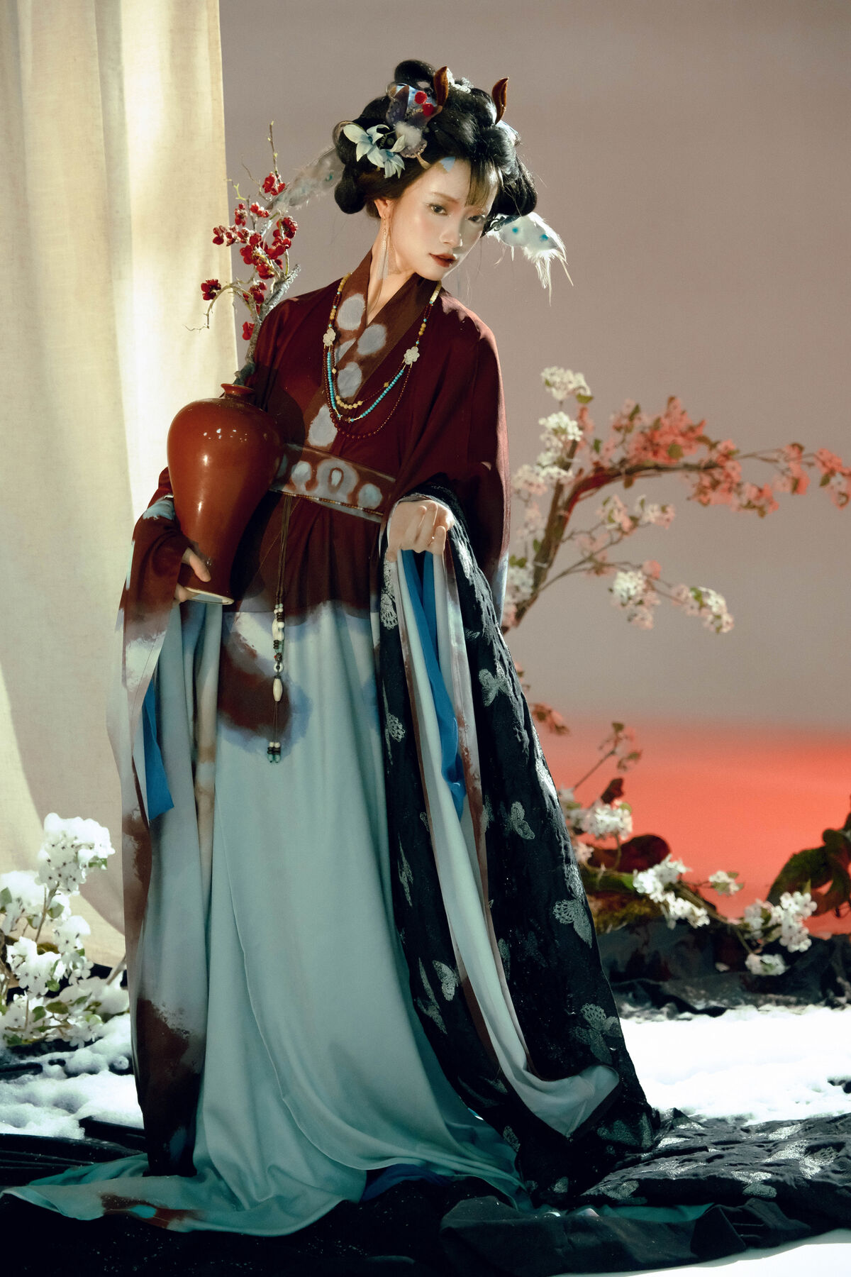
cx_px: 426
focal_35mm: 83
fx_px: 2943
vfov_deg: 24.5
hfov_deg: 16.5
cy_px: 638
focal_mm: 55
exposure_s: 1/250
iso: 2000
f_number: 2.8
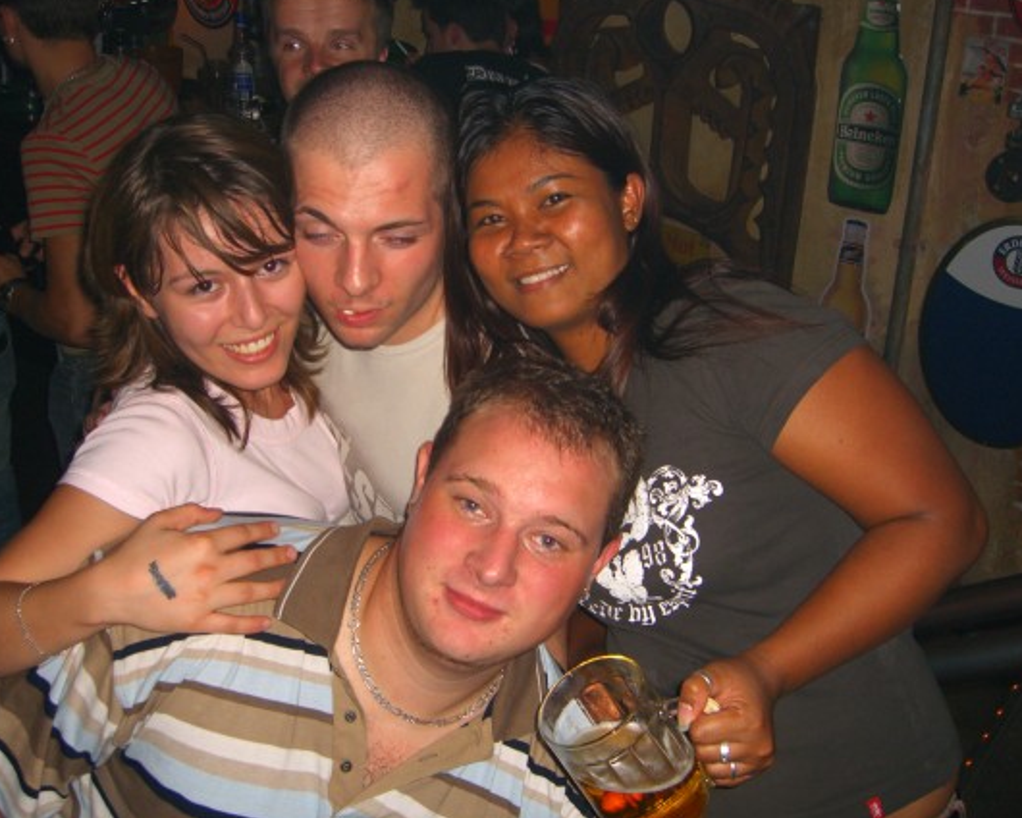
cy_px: 390
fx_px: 1270
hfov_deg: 43.8
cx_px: 476
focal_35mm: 42
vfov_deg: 35.7
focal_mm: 7.9
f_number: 2.8
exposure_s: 1/60
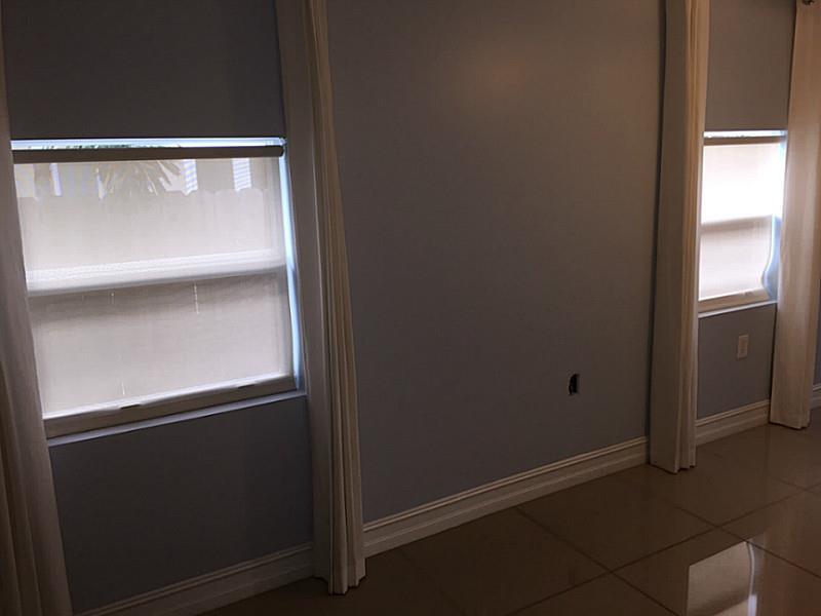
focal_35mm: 29
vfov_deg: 48.2
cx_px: 410
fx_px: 688
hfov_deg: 61.7
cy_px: 308
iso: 40
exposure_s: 1/30
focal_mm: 4.15
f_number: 2.2
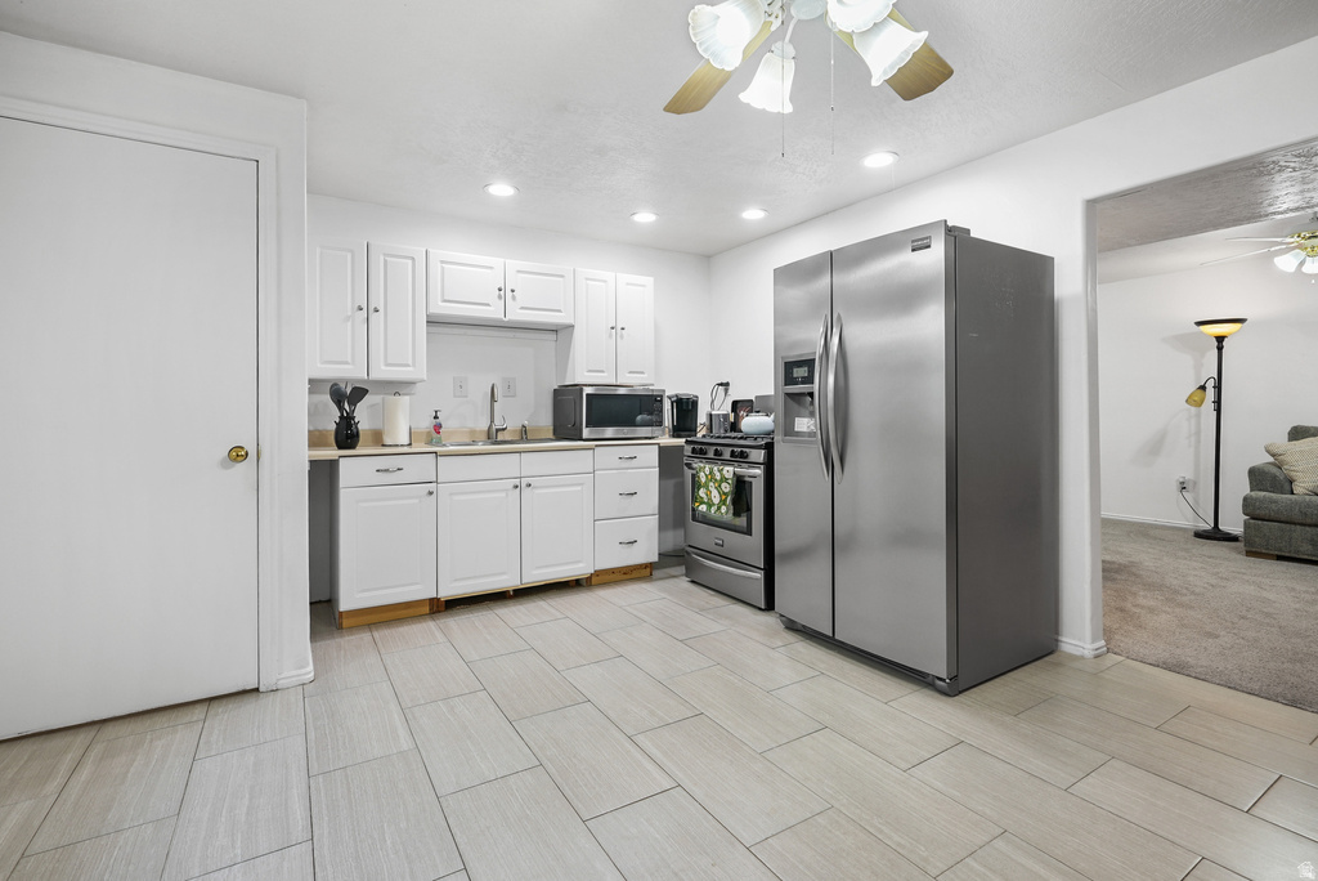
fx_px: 586
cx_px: 659
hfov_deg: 96.7
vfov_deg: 73.8
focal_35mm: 16
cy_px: 440
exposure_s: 1/1.67
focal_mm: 16
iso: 250
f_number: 9
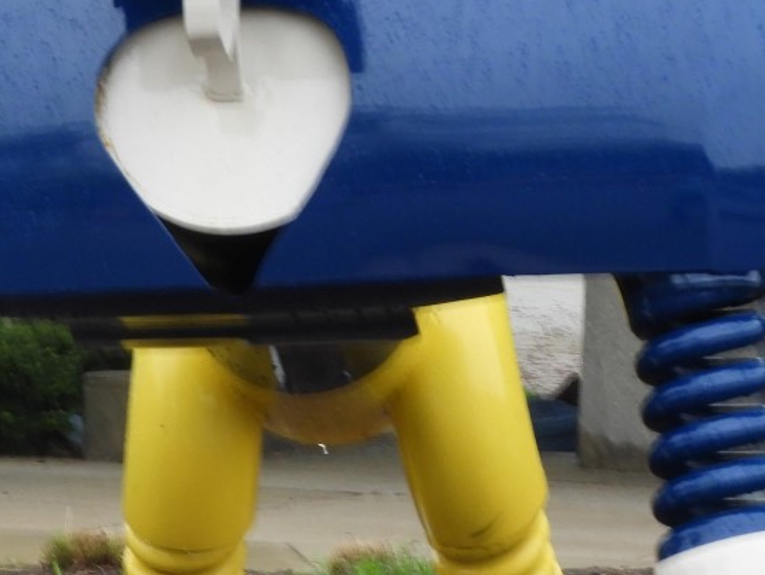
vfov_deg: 5.3
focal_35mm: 281
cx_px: 358
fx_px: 6213
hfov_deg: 7.0
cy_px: 357
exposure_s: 1/60
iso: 180
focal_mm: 18.8
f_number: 4.8
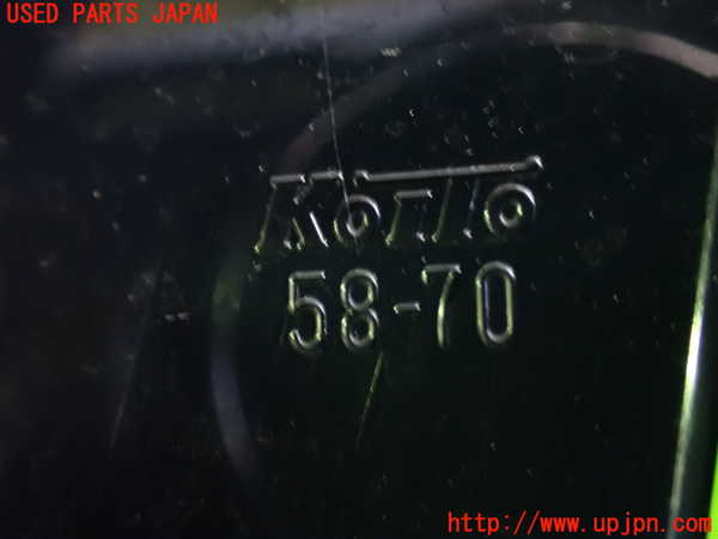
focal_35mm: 38
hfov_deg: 49.0
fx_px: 788
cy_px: 270
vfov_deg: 37.7
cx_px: 359
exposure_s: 1/8
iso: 1600
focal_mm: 6.83
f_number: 2.7
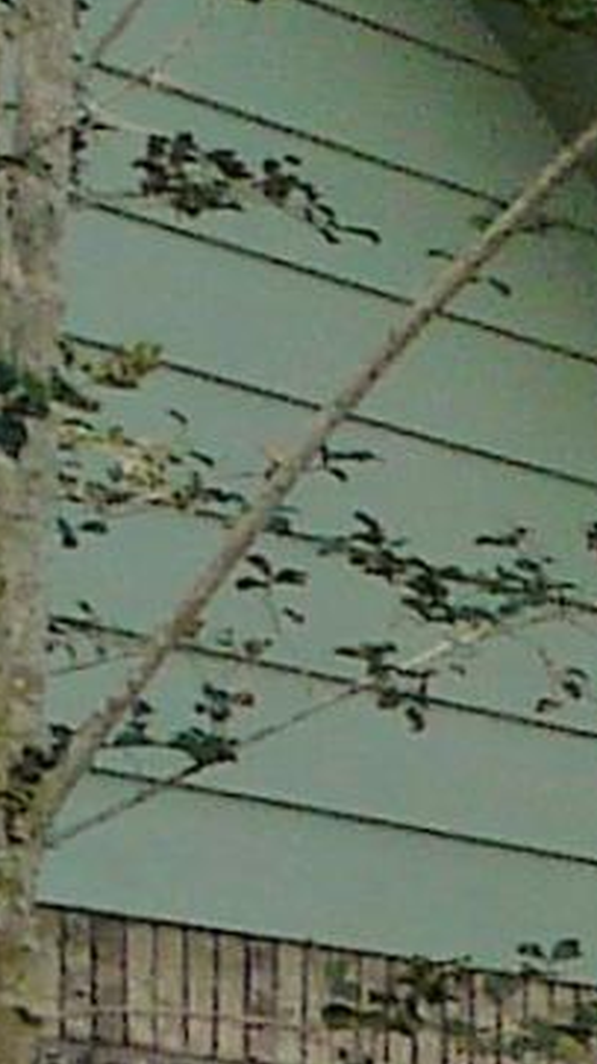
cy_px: 2166
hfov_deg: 4.0
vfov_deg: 8.1
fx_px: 7137
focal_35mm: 253
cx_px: 3500
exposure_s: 1/320
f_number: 5.6
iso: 100
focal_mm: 4.6
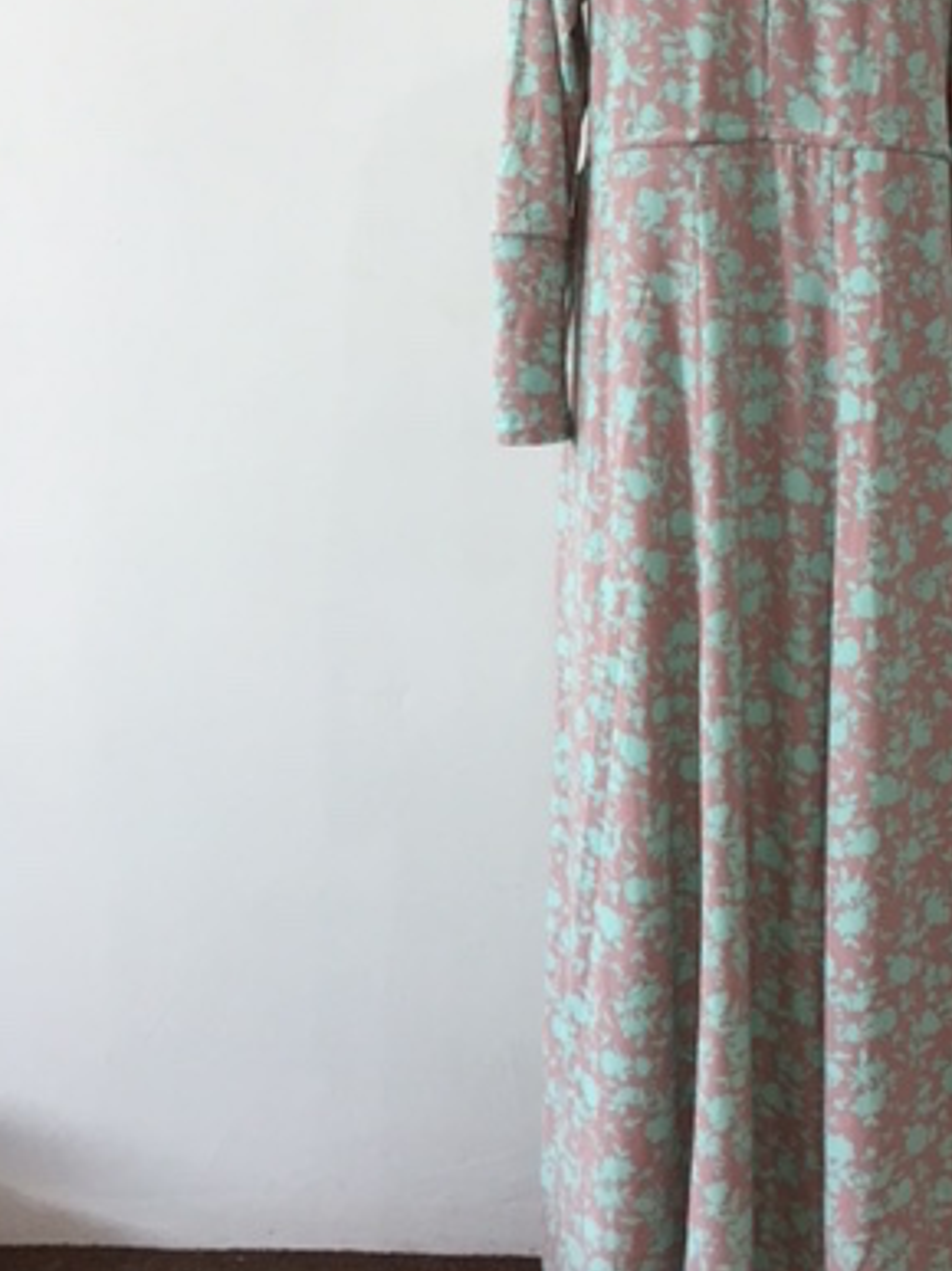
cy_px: 381
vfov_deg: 39.0
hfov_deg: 29.6
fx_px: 1761
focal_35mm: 48
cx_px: 752
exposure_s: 1/33
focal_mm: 4.15
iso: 64
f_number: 2.2
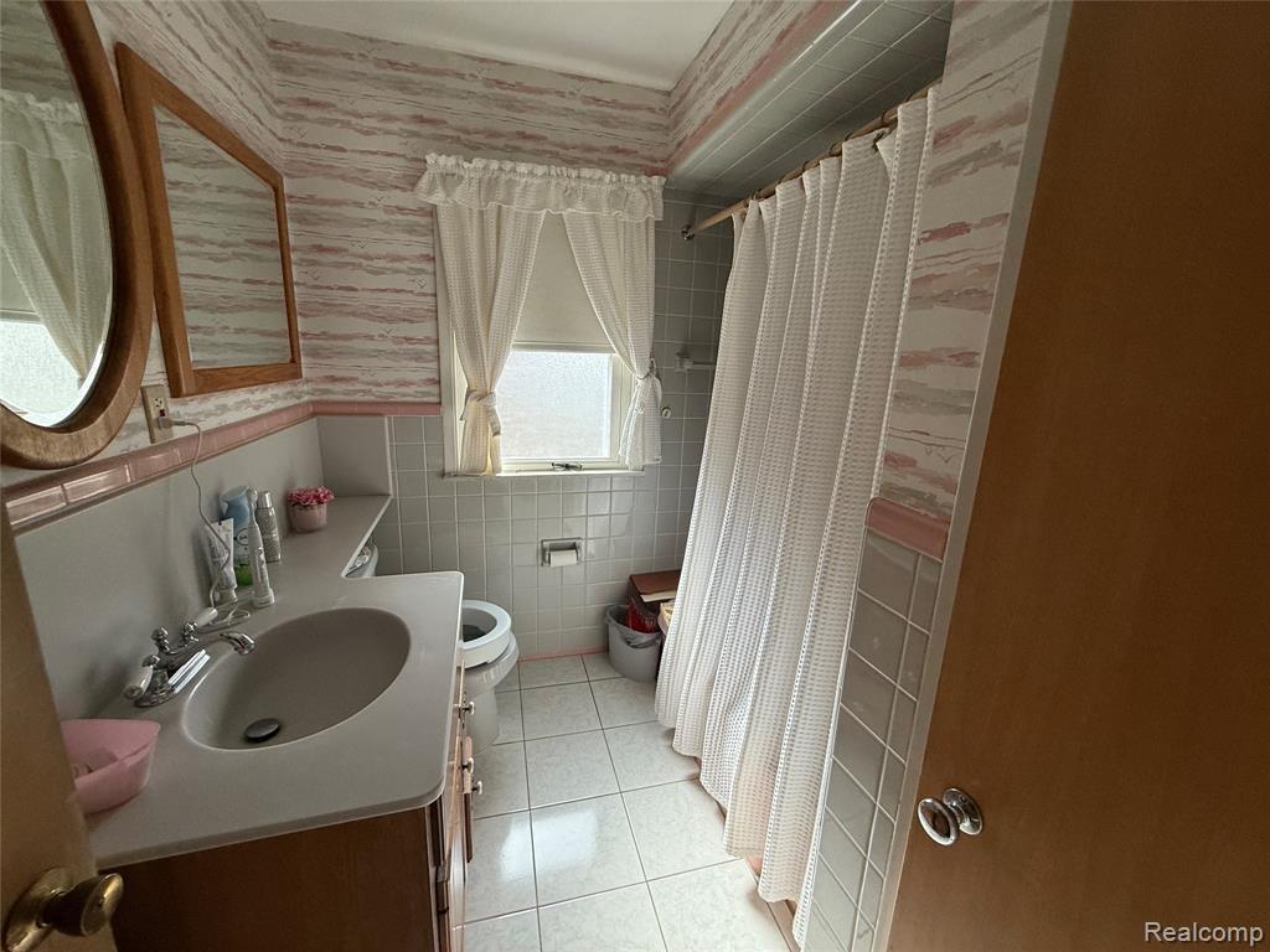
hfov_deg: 102.1
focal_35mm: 14
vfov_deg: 85.7
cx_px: 635
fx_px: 514
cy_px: 476
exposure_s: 1/99
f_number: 2.2
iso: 160
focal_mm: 2.22
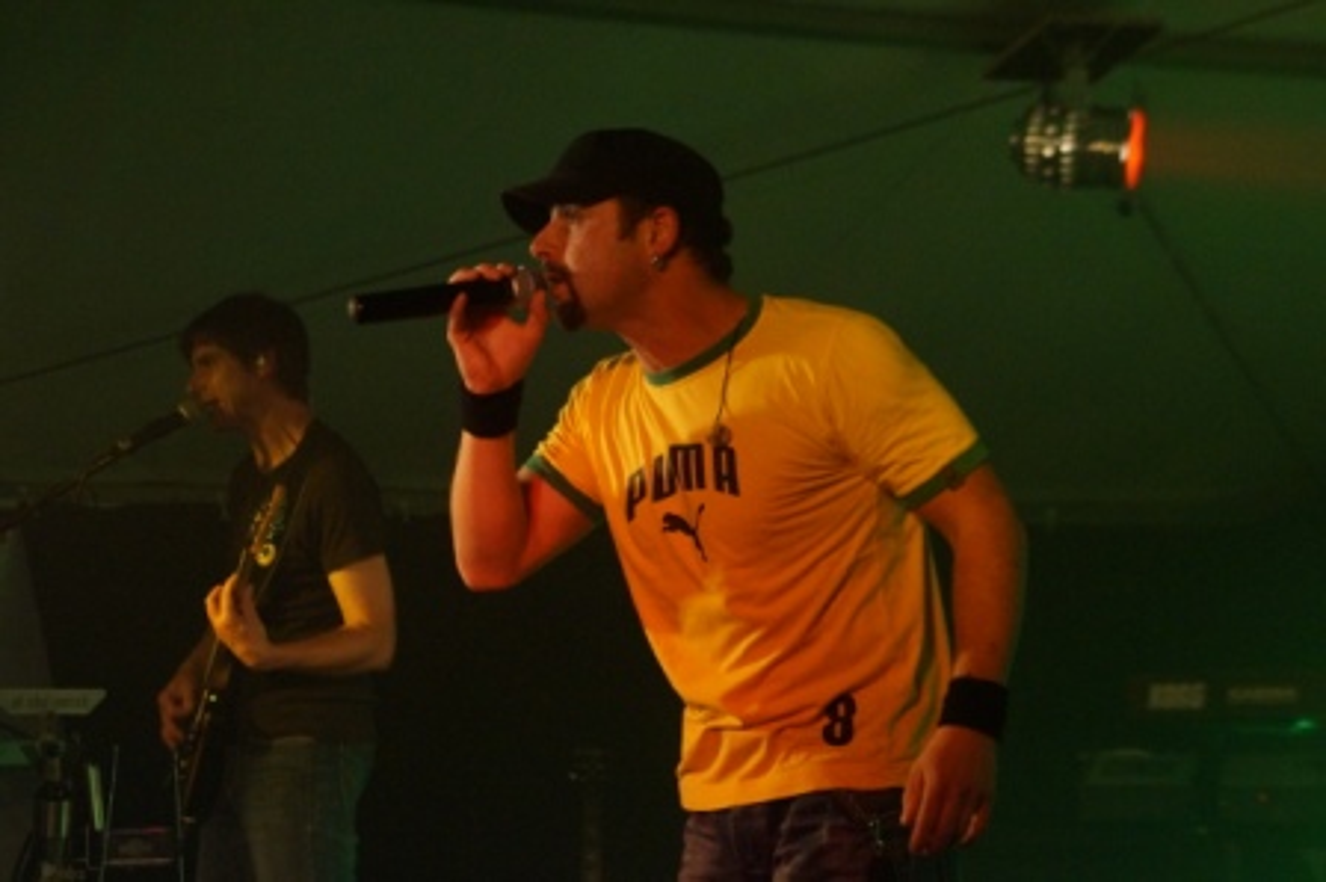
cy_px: 441
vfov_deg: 13.0
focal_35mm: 105
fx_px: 3865
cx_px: 663
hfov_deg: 19.5
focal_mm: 70
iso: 3200
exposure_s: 1/100
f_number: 5
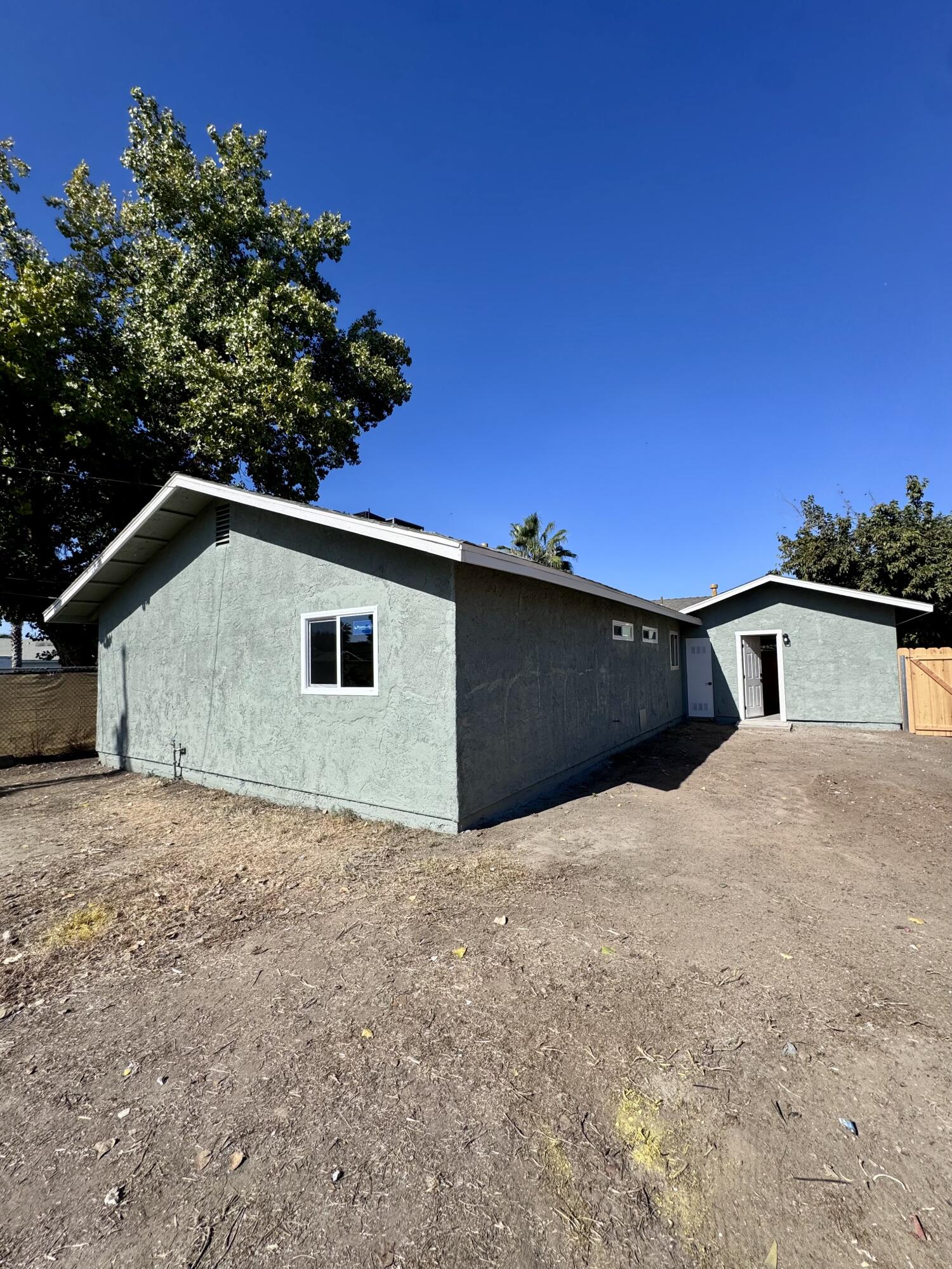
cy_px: 634
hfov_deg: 85.7
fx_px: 513
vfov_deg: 102.1
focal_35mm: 14
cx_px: 476
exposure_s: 1/2415
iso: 50
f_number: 2.2
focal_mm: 2.22
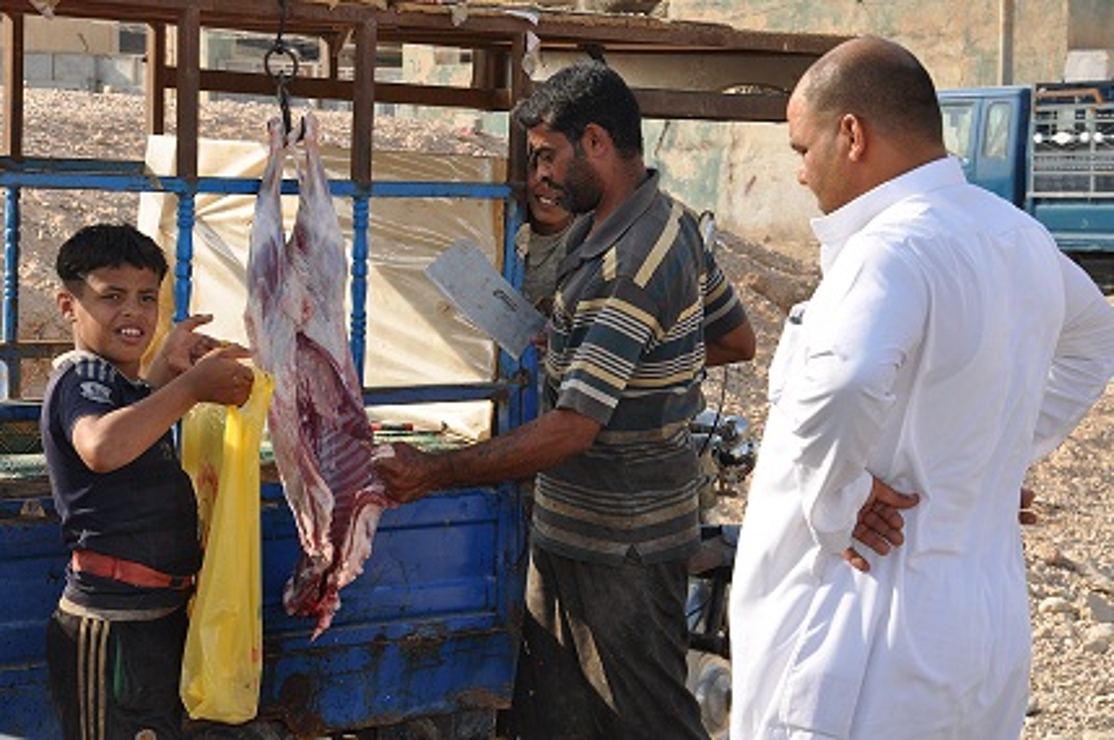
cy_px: 370
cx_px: 557
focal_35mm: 112
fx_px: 3477
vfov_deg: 12.1
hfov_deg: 18.2
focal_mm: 75
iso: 200
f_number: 10
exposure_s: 1/200
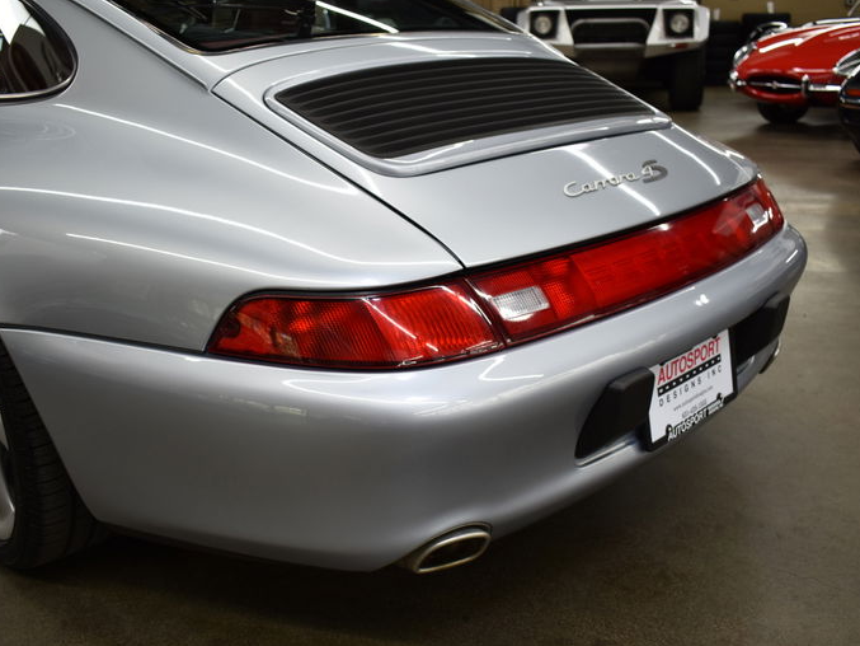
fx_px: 895
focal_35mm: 36
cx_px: 412
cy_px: 323
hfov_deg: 51.3
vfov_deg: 39.7
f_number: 3.8
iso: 180
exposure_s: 1/30
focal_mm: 22
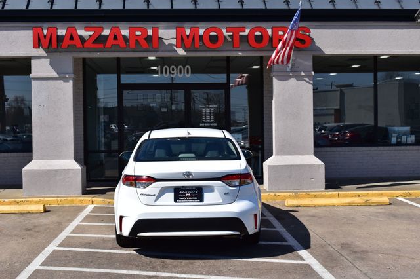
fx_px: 595
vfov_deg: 26.5
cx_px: 210
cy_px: 140
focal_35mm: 51
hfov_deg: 38.9
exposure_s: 1/500
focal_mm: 34
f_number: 11
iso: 220
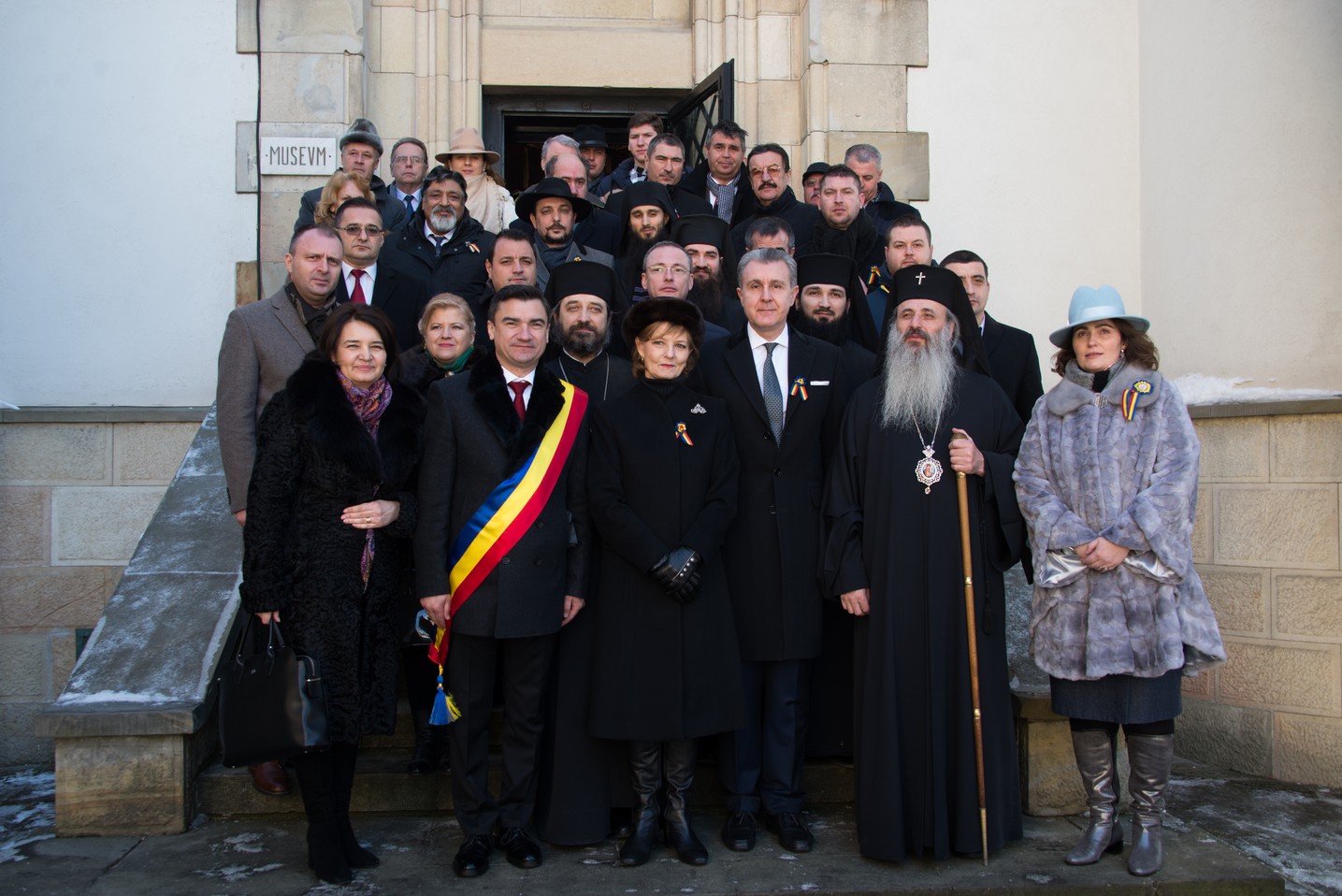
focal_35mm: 35
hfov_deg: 54.4
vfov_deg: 37.9
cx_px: 671
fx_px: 1305
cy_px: 448
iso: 400
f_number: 5.6
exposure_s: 1/125
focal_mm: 35
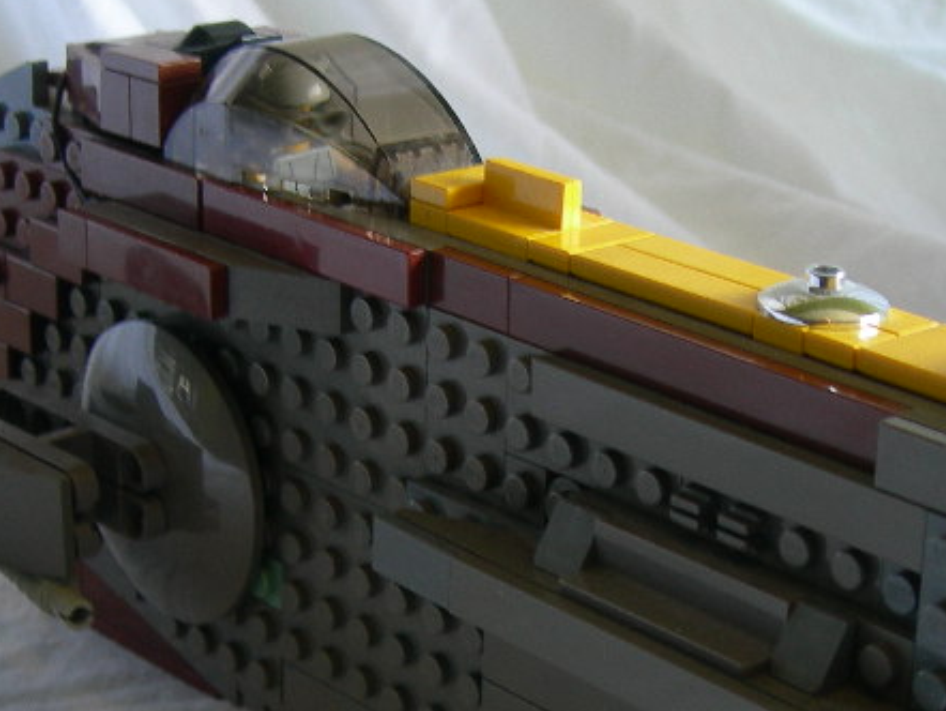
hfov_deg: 22.2
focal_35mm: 88
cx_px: 501
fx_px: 2406
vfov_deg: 16.7
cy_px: 574
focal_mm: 7.8
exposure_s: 1/17.1
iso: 50
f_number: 2.8
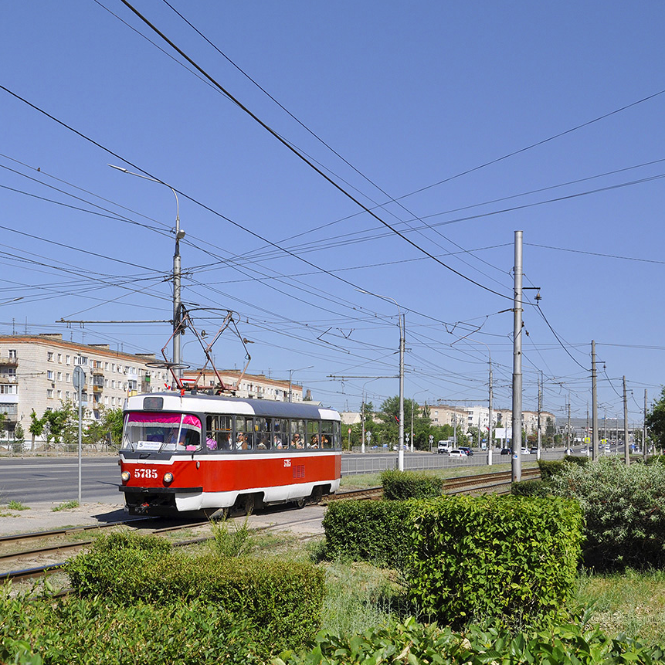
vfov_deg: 34.0
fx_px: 1087
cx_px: 226
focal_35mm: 50
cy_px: 332
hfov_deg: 33.7
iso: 200
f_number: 9
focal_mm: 26
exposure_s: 1/640
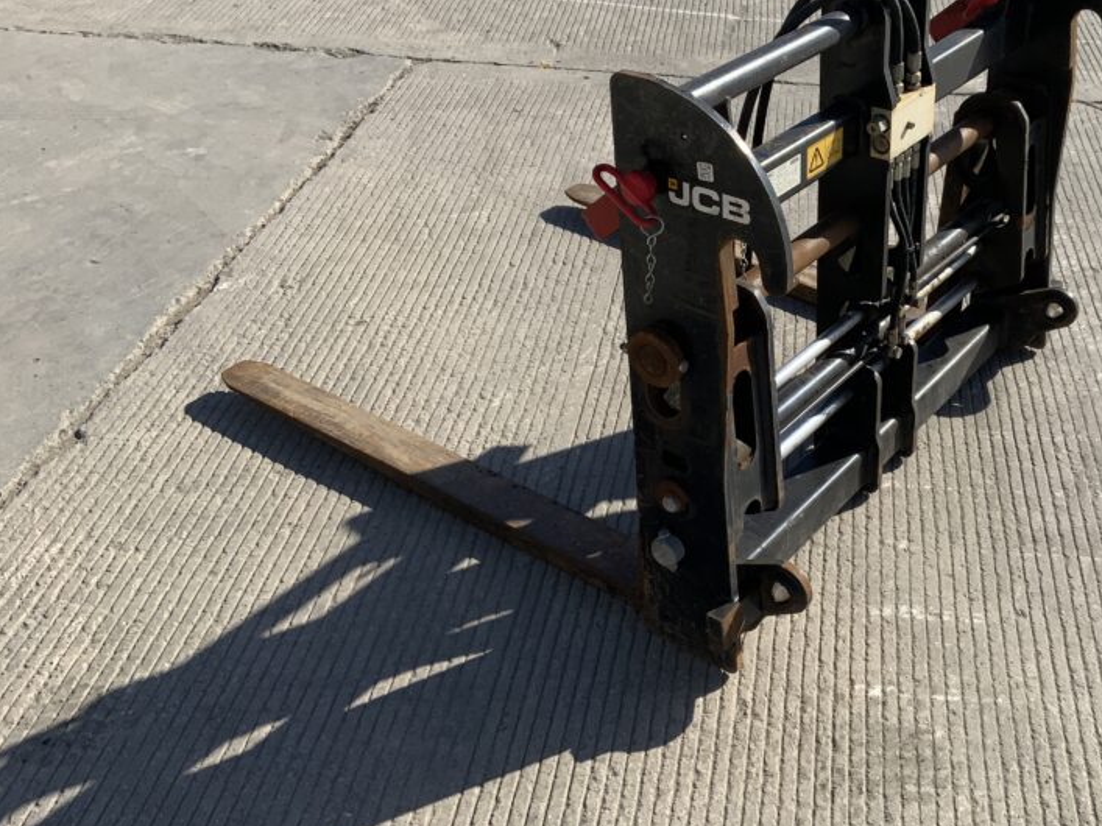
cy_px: 296
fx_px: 1337
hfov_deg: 43.9
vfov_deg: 34.1
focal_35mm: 42
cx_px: 768
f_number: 1.8
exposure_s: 1/1848
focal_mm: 3
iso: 16
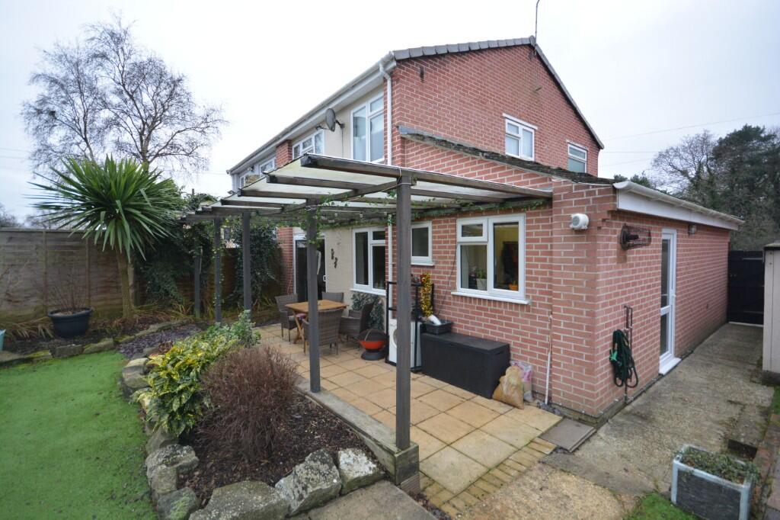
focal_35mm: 15
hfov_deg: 100.4
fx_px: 325
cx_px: 390
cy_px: 260
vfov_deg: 77.3
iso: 220
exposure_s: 1/125
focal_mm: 10
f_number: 5.6
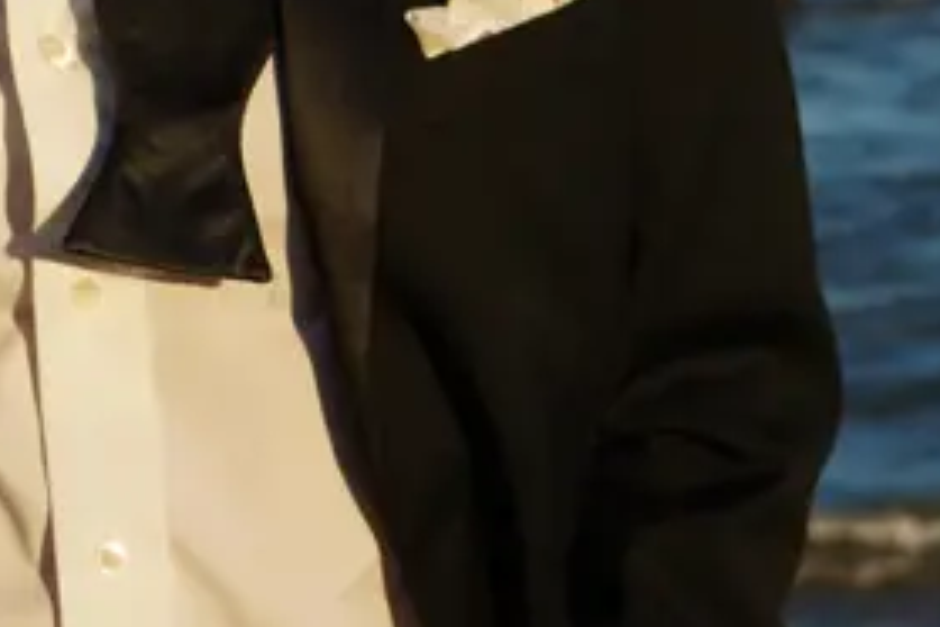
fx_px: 5274
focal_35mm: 202
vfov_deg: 6.7
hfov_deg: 10.1
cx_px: 101
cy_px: -418
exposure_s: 1/320
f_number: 8
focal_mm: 57
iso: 100
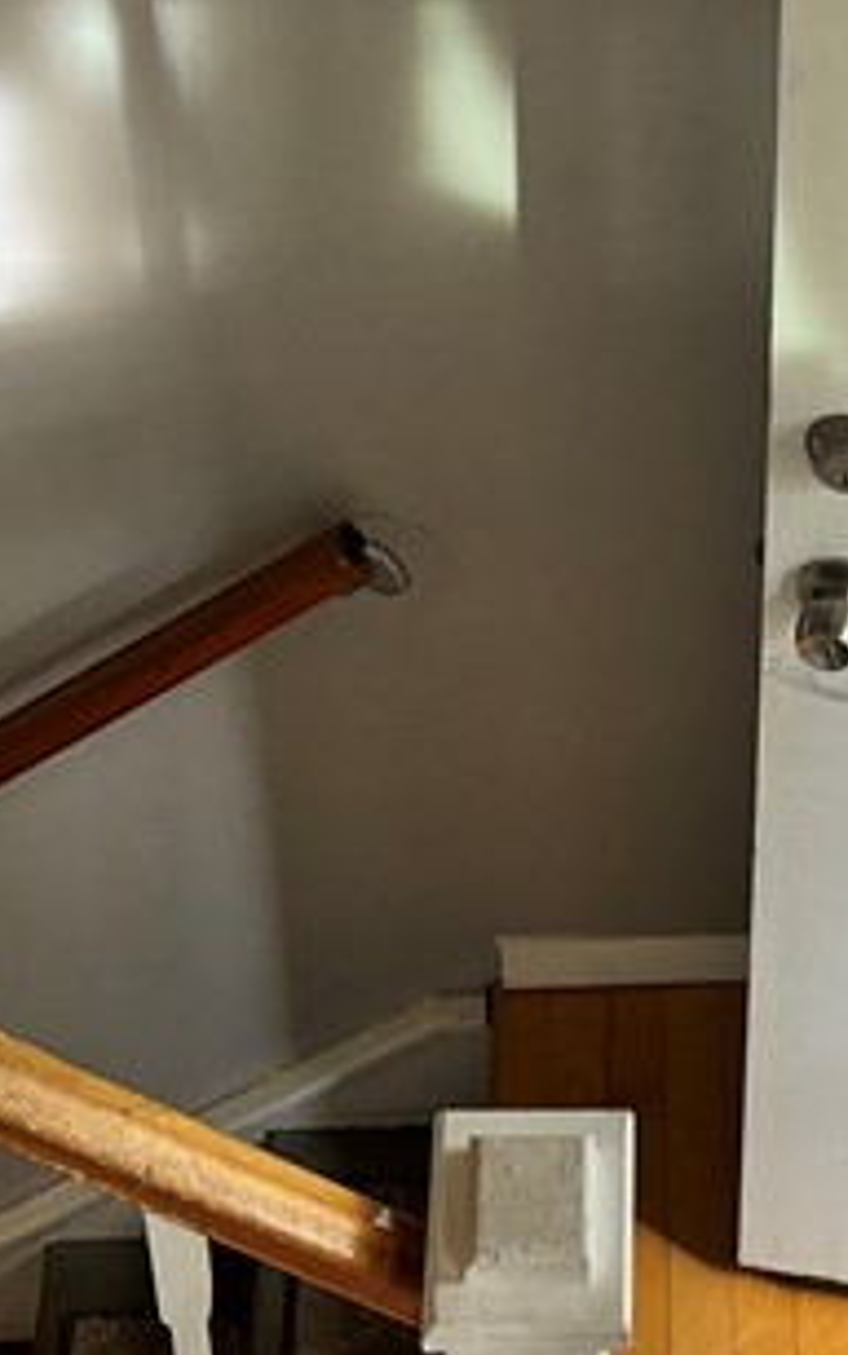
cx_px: 1095
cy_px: 530
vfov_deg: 22.5
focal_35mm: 92
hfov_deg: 13.7
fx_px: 3400
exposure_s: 1/120
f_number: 1.6
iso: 125
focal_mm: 5.96
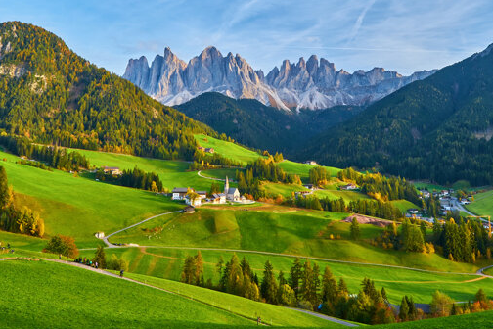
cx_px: 262
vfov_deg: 37.3
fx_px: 466
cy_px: 57
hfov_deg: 55.8
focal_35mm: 34
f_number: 13
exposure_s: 1/4
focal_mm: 20
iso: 100
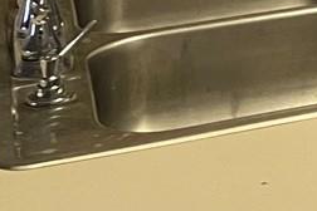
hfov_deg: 10.2
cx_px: 855
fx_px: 1453
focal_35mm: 165
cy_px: -432
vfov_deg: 7.3
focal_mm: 5.1
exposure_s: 1/60
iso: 125
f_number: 1.6
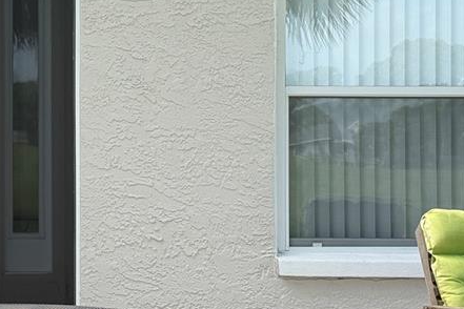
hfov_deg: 17.4
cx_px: 47
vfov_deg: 11.8
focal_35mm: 116
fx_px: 1495
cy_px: 122
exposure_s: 1/1242
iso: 100
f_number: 1.78
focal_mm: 6.76
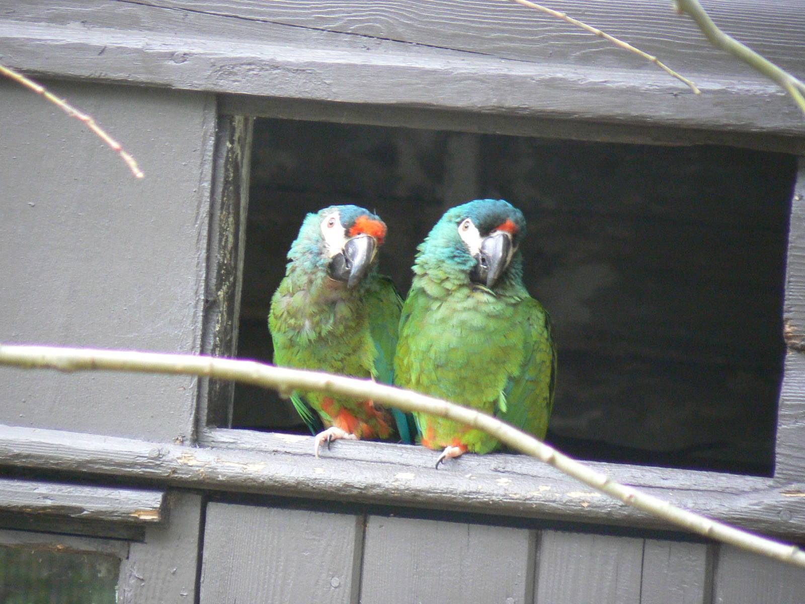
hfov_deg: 4.6
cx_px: 402
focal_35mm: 432
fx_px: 10046
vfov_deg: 3.4
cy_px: 302
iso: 200
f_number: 3.3
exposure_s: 1/25
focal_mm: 72
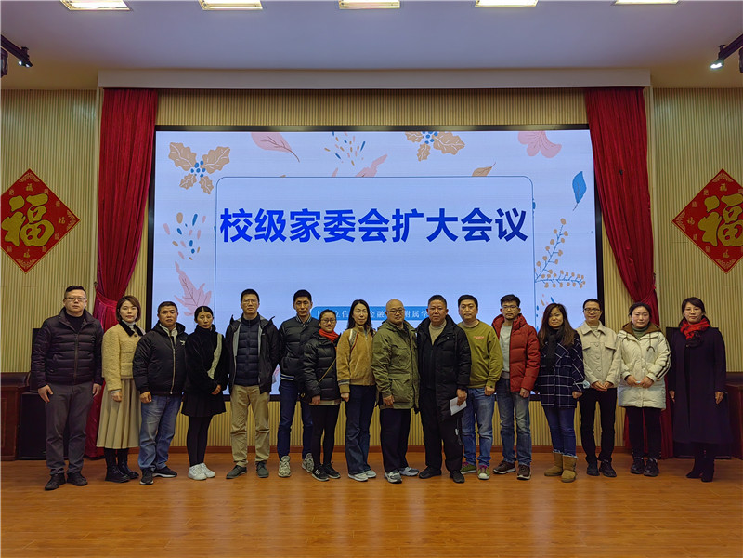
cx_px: 372
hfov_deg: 65.3
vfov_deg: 51.4
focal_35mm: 27
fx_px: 580
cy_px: 279
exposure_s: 1/136
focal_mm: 5.52
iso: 50
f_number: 1.9
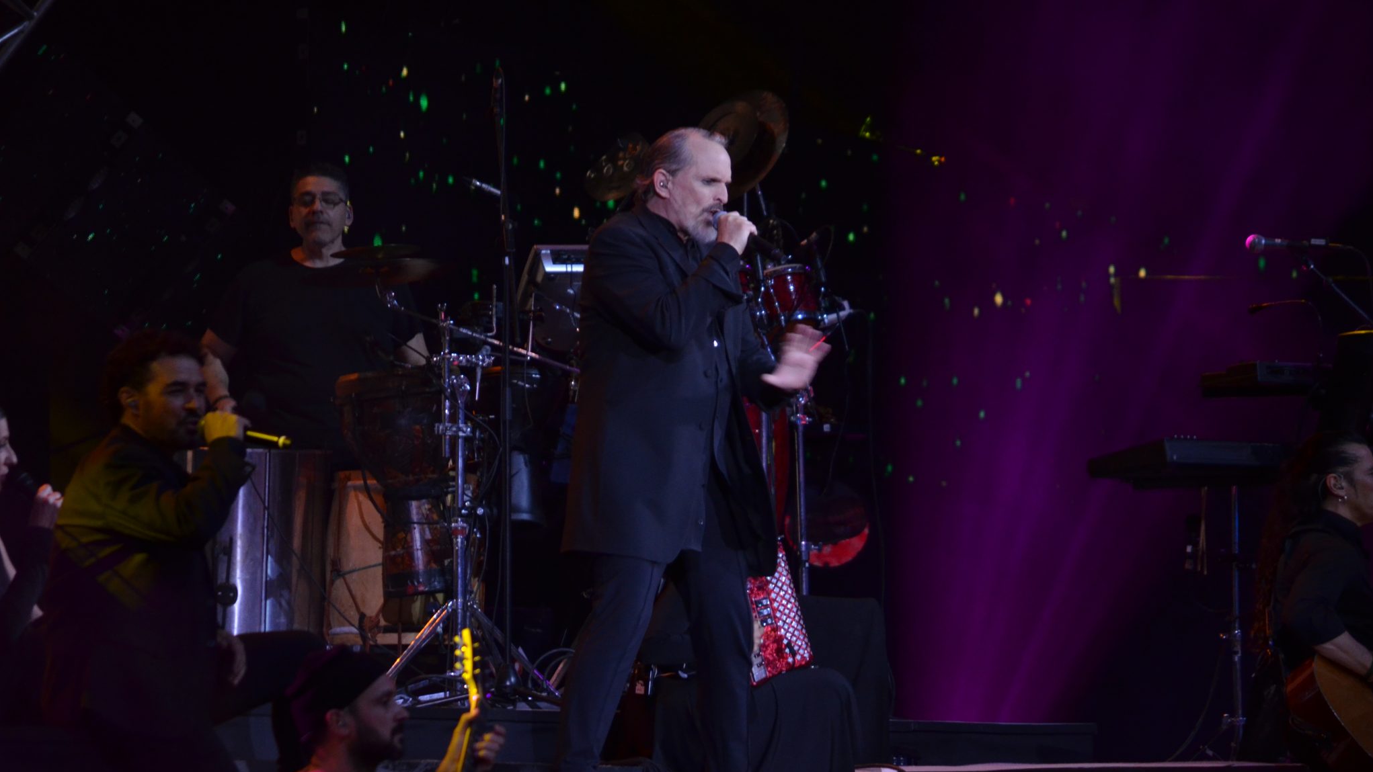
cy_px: 402
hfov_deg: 7.6
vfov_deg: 4.3
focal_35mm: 283
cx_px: 688
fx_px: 10304
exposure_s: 1/100
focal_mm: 180
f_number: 5.6
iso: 1000
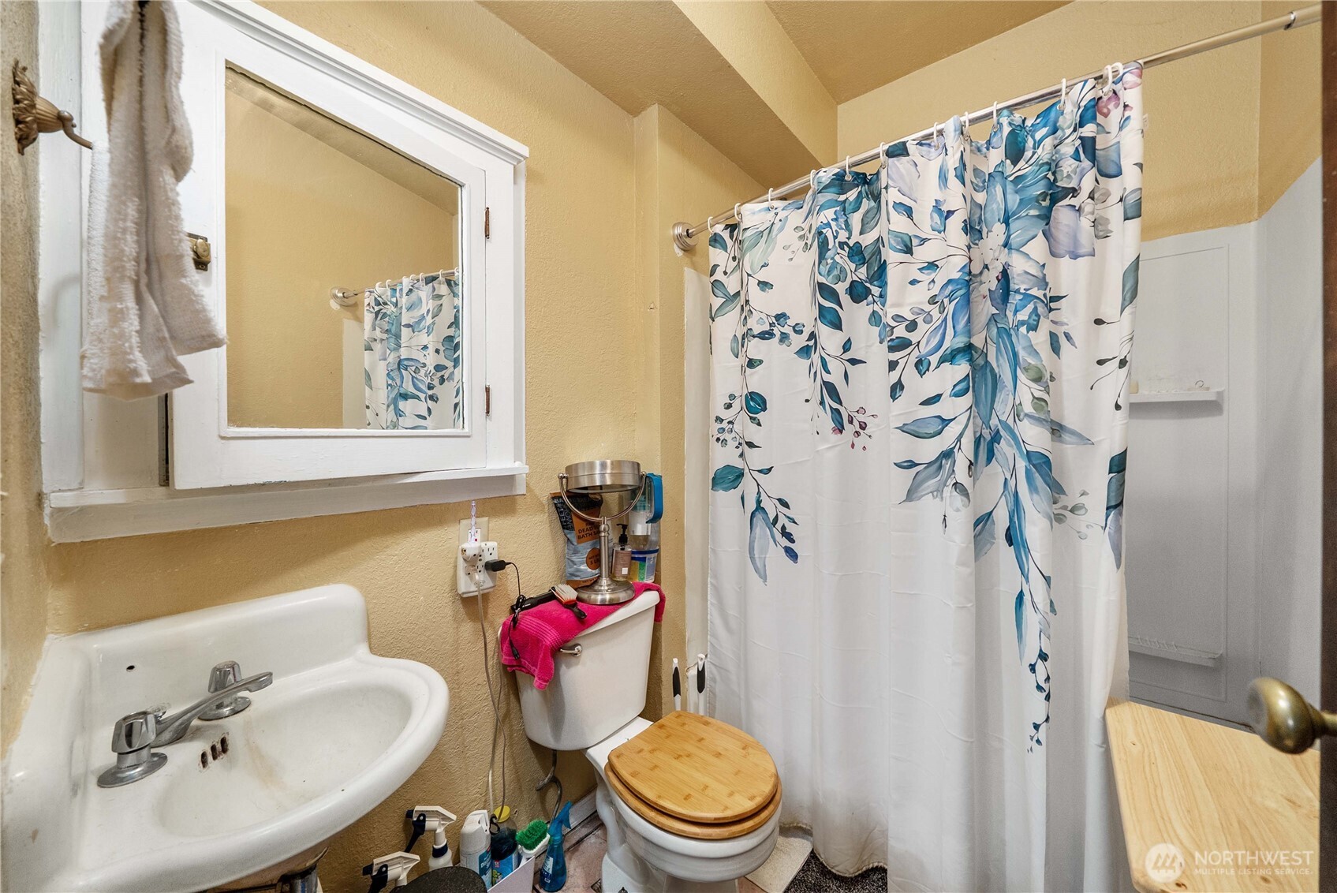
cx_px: 668
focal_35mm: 12
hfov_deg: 112.6
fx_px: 446
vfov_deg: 90.1
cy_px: 446
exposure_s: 1/30
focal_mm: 12
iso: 5000
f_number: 6.3
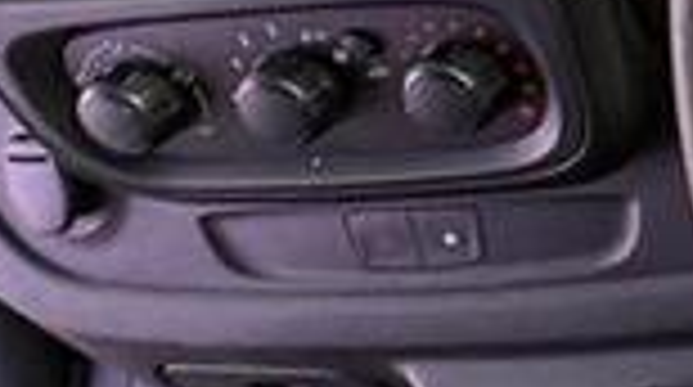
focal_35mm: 89
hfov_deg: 18.4
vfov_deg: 12.5
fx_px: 1633
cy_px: -284
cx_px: 1269
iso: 64
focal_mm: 2.22
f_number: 2.2
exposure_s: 1/125
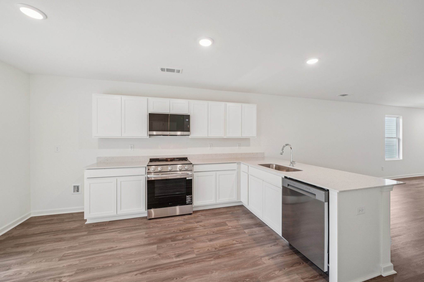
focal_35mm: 14
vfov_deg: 81.2
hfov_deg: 104.3
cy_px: 141
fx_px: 165
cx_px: 212
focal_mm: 14
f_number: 8
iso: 400
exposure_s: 1/10
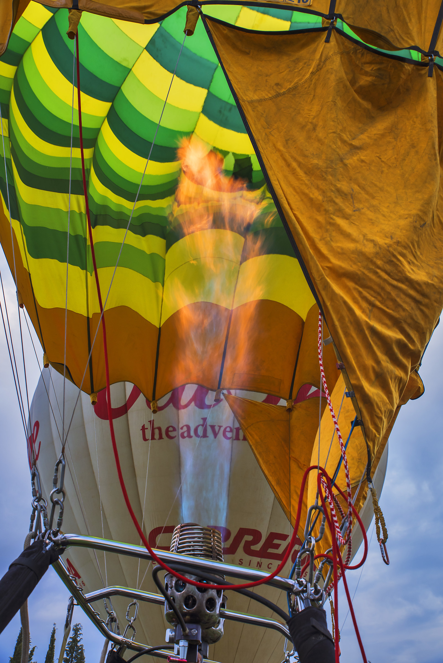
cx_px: 222
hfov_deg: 41.1
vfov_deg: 58.7
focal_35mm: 32
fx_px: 590
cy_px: 332
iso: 500
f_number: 8
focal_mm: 32
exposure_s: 1/100
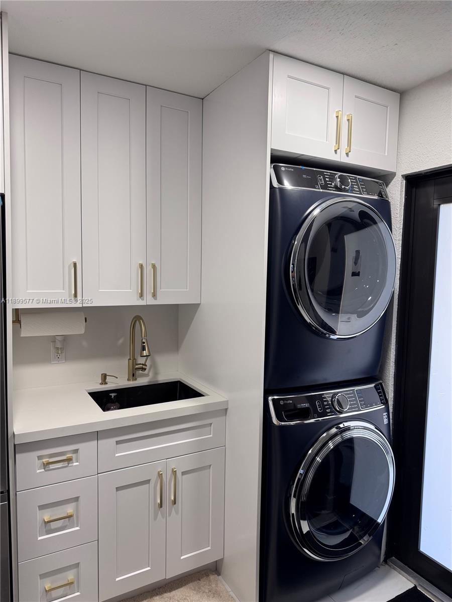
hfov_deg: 56.8
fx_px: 418
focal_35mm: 24
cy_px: 301
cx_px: 226
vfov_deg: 71.6
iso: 125
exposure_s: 1/60
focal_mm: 6.76
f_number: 1.78
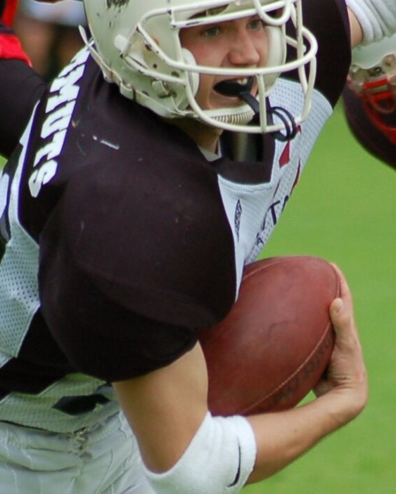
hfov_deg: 1.6
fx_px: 14157
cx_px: 317
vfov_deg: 2.0
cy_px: 425
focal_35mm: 967
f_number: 5.3
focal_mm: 220
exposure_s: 1/800
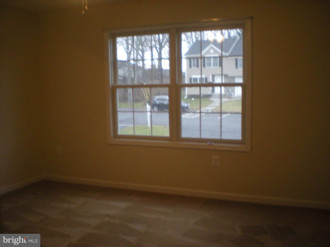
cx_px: 165
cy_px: 124
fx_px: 362
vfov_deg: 37.7
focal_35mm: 38
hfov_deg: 49.0
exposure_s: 1/39.5
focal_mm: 6.3
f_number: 3.1
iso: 200
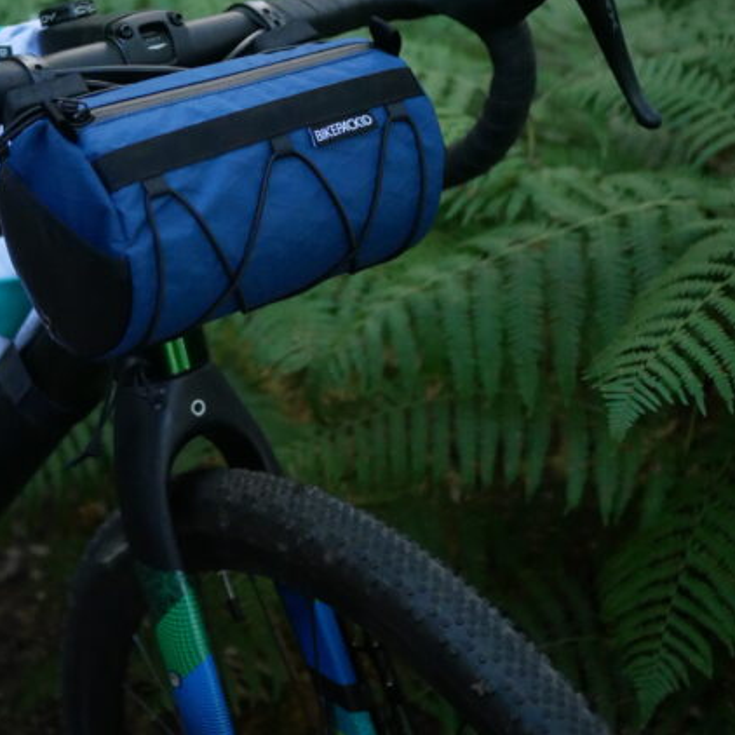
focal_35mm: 67
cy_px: 191
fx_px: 1609
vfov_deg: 25.4
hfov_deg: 25.6
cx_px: 237
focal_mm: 20
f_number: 1.7
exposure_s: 1/2000
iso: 3200
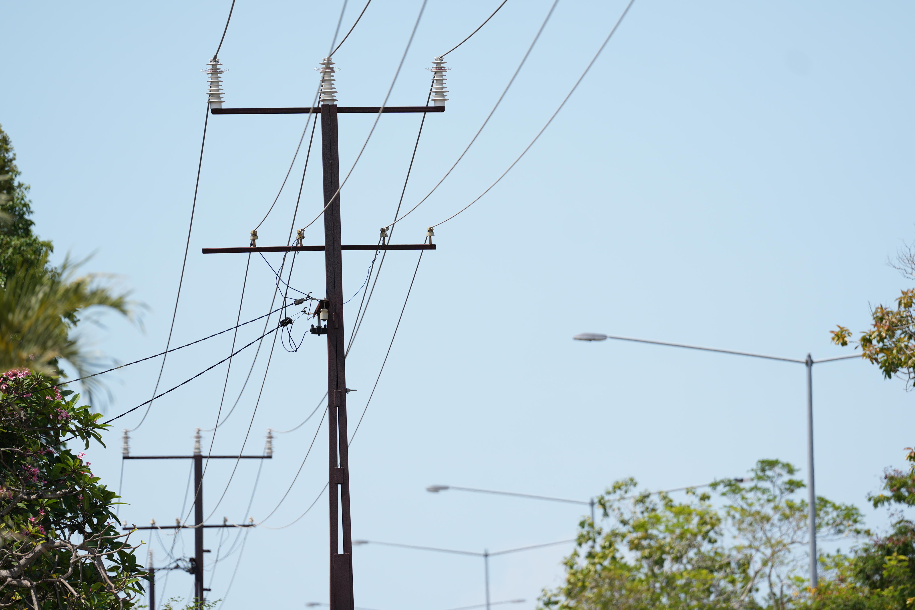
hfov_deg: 8.5
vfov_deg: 5.7
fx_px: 6176
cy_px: 358
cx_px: 487
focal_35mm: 243
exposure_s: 1/1600
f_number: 2.8
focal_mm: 200
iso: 100
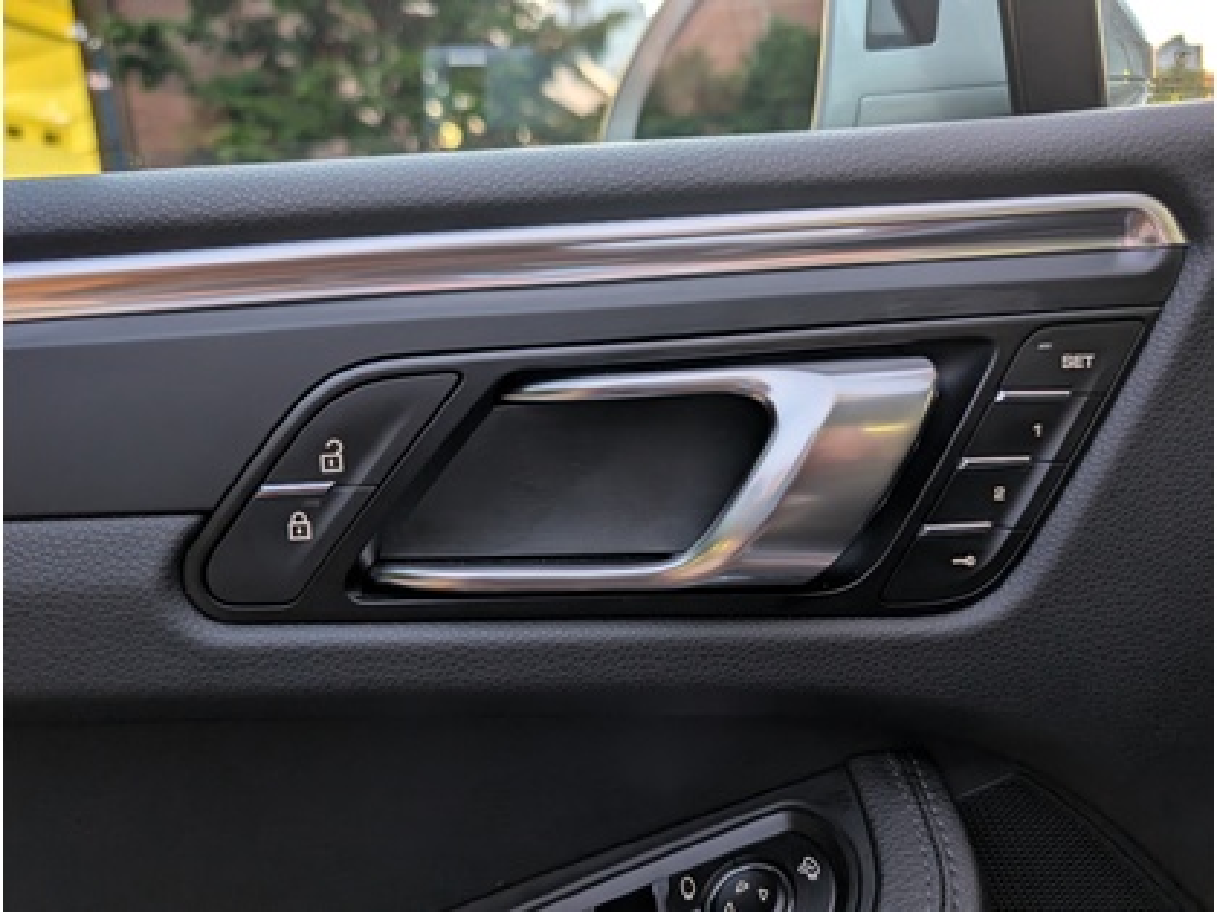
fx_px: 844
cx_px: 608
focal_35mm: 24
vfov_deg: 56.8
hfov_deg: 71.6
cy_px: 456
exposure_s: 1/35.9
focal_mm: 6.9
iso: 286
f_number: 1.68
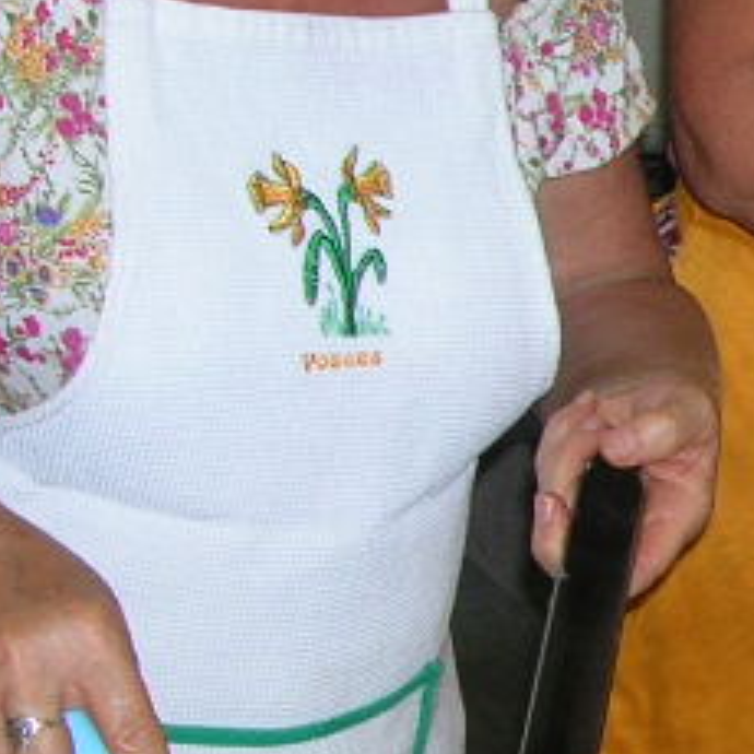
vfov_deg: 12.6
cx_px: 1331
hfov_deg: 11.7
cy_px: 482
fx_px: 3401
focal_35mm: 138
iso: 51
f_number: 2.8
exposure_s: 1/60.1
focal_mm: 5.8
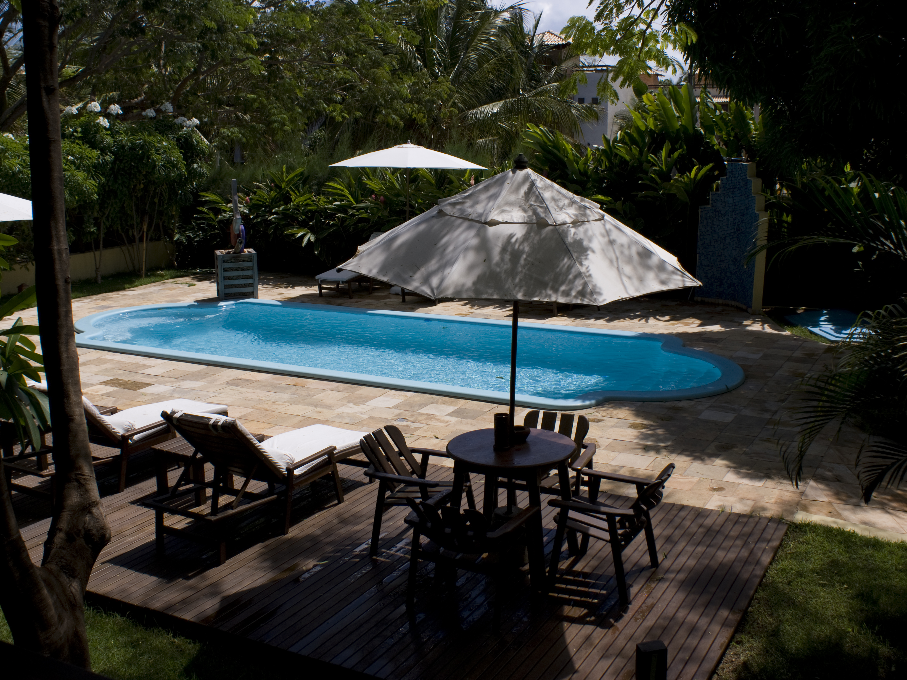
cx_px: 435
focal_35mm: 40
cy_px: 334
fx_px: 1048
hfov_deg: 46.8
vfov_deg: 36.0
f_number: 10
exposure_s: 1/320
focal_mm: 24
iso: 100
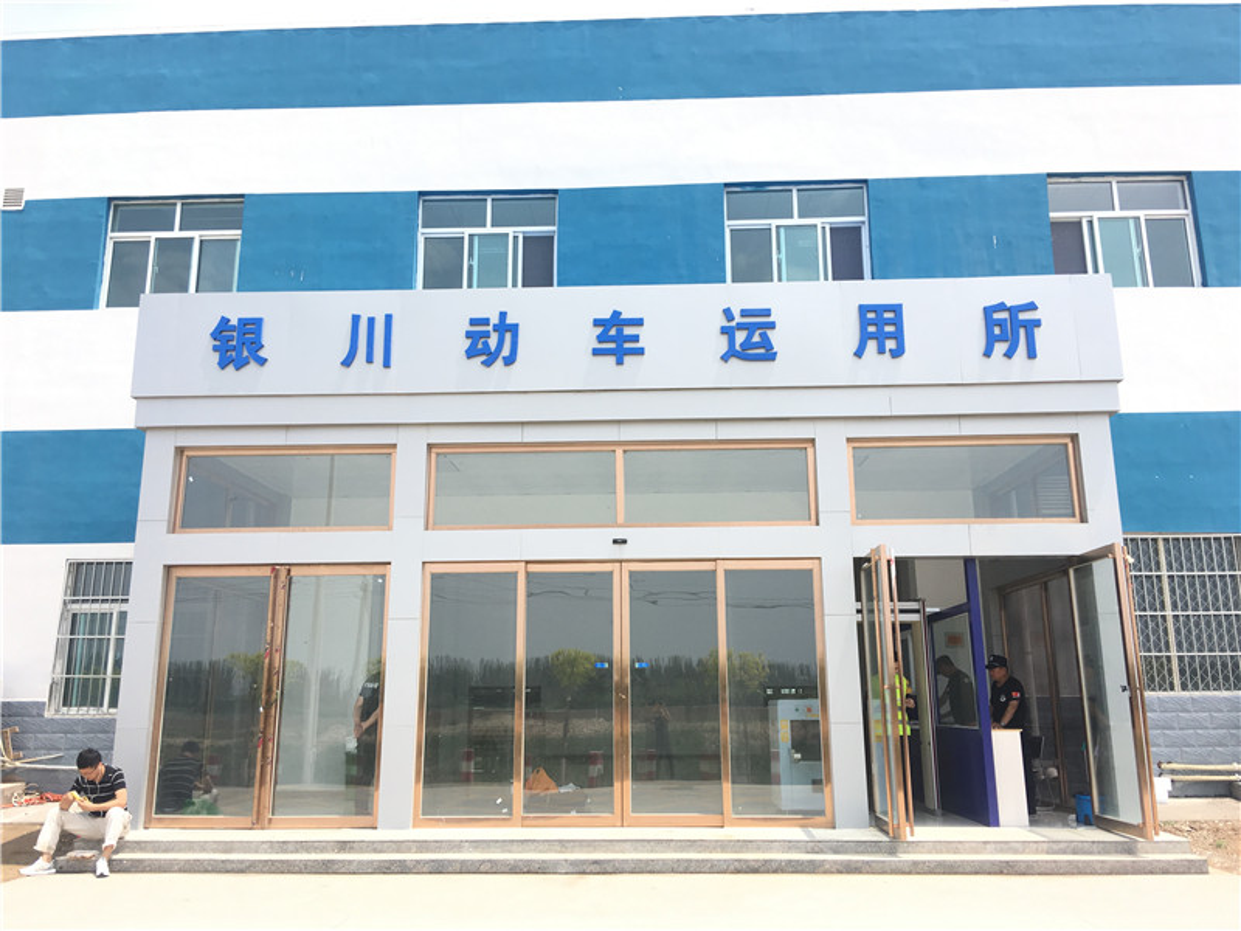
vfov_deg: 48.2
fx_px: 1040
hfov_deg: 61.7
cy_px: 466
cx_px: 620
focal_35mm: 29
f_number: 2.2
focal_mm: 4.15
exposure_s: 1/1068
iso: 25
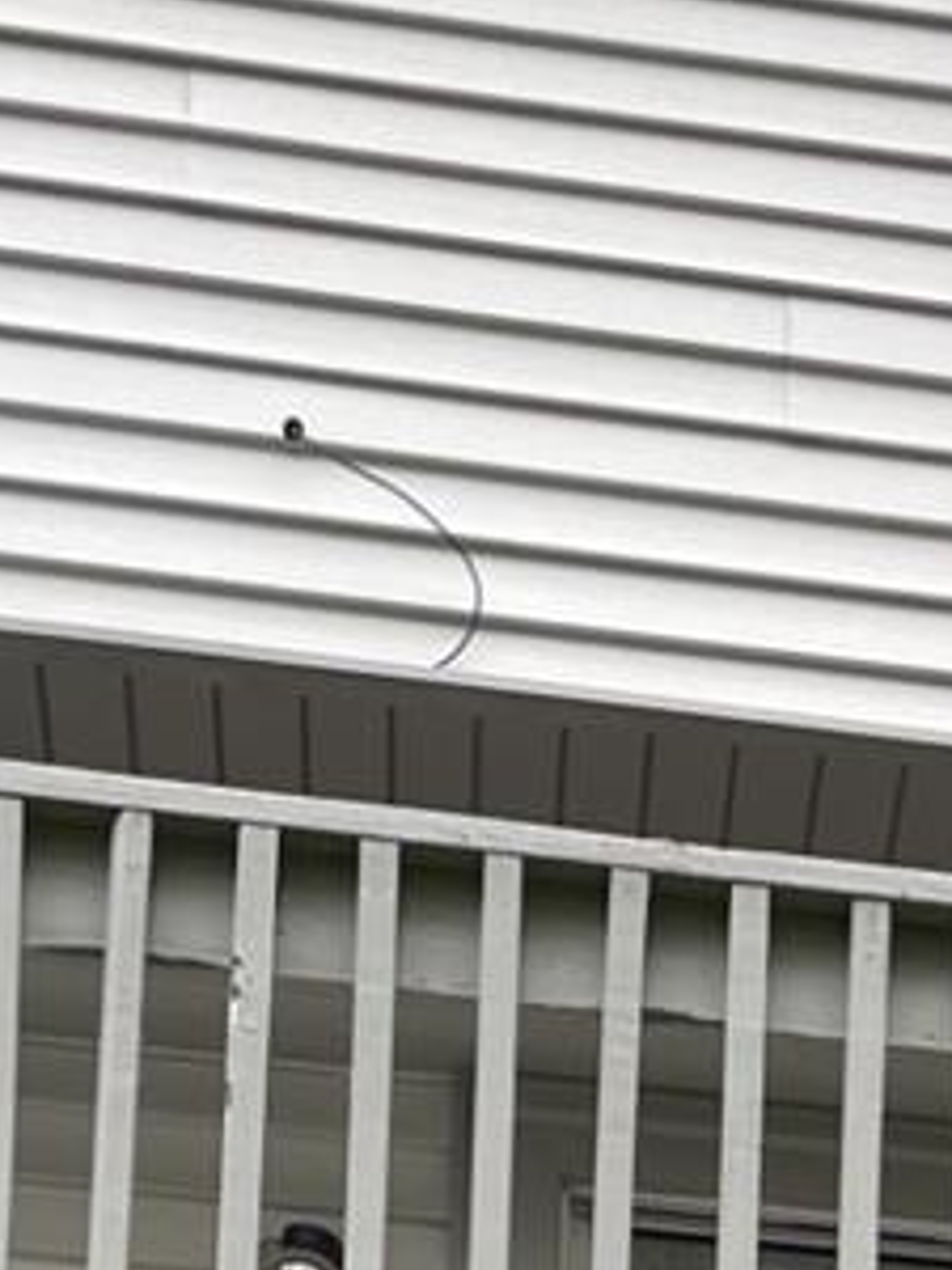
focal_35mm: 130
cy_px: 2654
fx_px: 4767
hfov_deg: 11.2
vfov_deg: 12.9
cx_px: 1081
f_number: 1.6
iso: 32
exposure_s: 1/351
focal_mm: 4.2
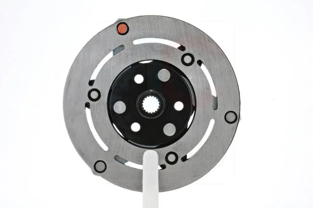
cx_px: 156
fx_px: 1042
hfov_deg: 17.1
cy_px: 104
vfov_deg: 11.4
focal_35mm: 120
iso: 1600
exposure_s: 1/15
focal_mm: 80
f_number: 25
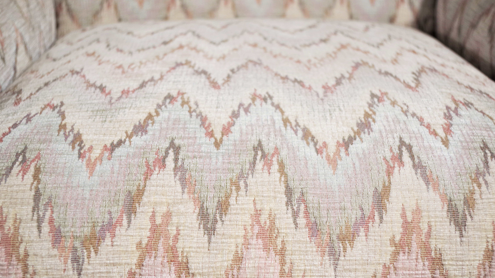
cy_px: 136
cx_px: 246
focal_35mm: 45
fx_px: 591
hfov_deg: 45.5
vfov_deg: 26.5
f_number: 4
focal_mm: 28.13
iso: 200
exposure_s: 1/60
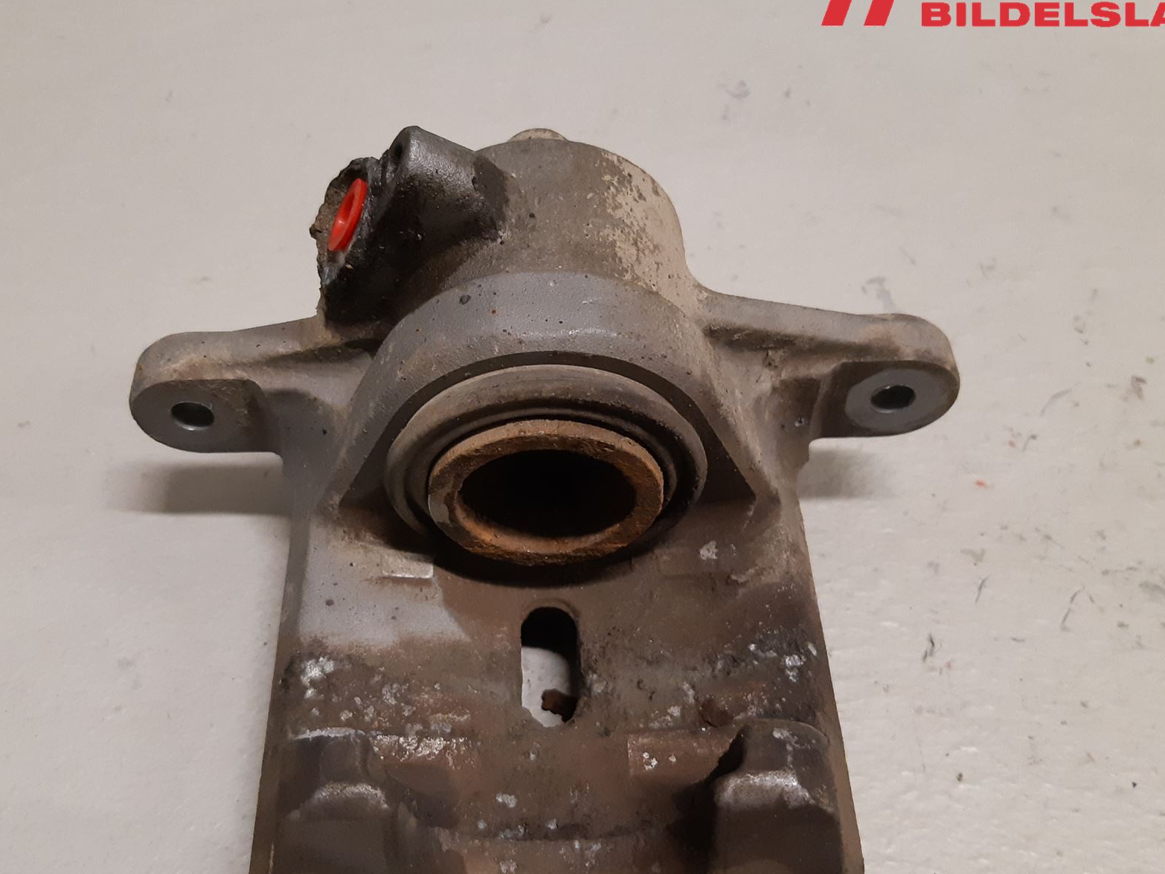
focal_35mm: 34
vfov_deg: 41.8
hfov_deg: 53.8
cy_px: 472
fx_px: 1144
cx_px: 516
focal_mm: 3.93
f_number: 1.7
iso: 250
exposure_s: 1/50
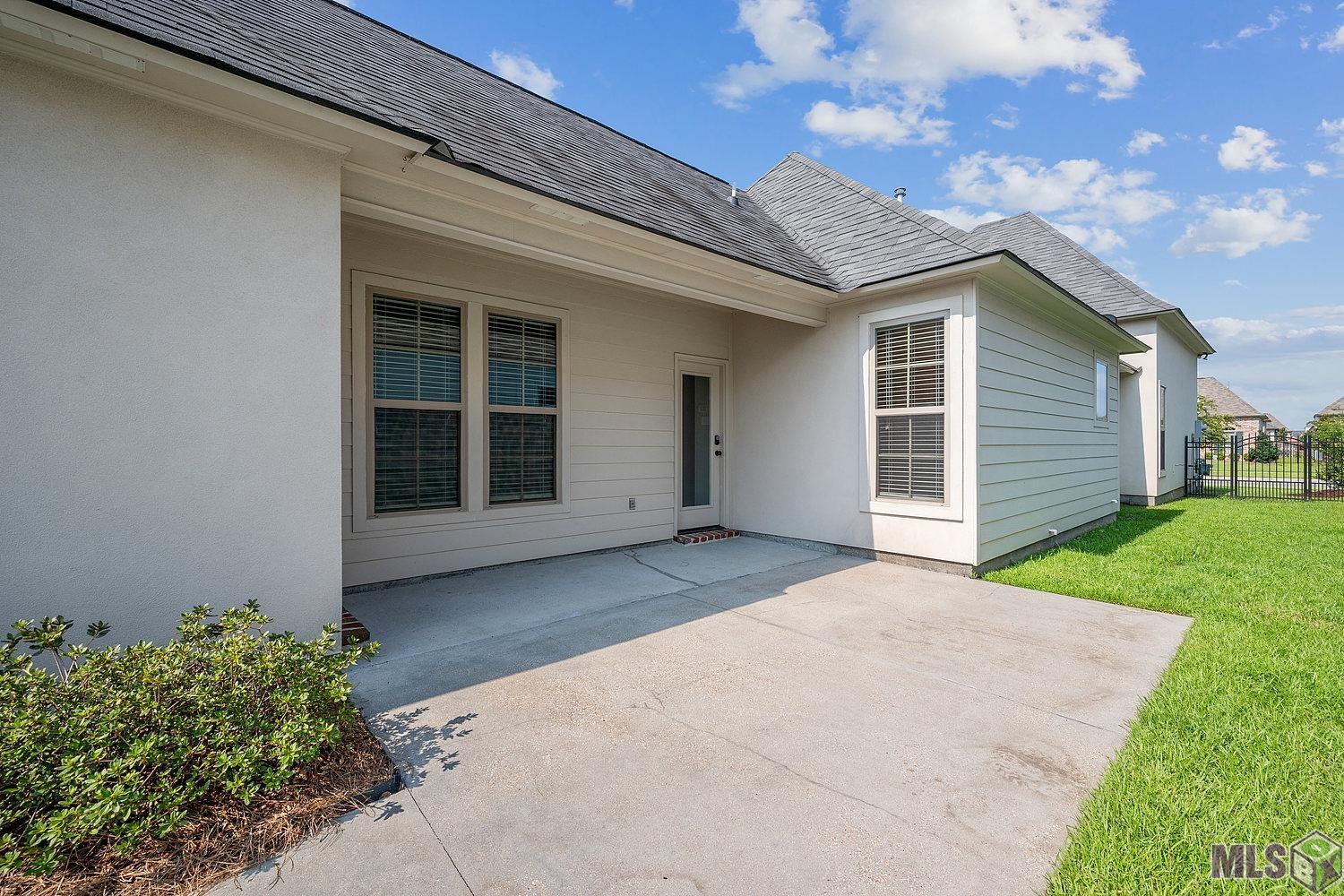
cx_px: 672
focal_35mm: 15
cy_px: 448
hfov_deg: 100.4
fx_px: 560
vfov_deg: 77.3
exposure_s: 1/320
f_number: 10
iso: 200
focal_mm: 15
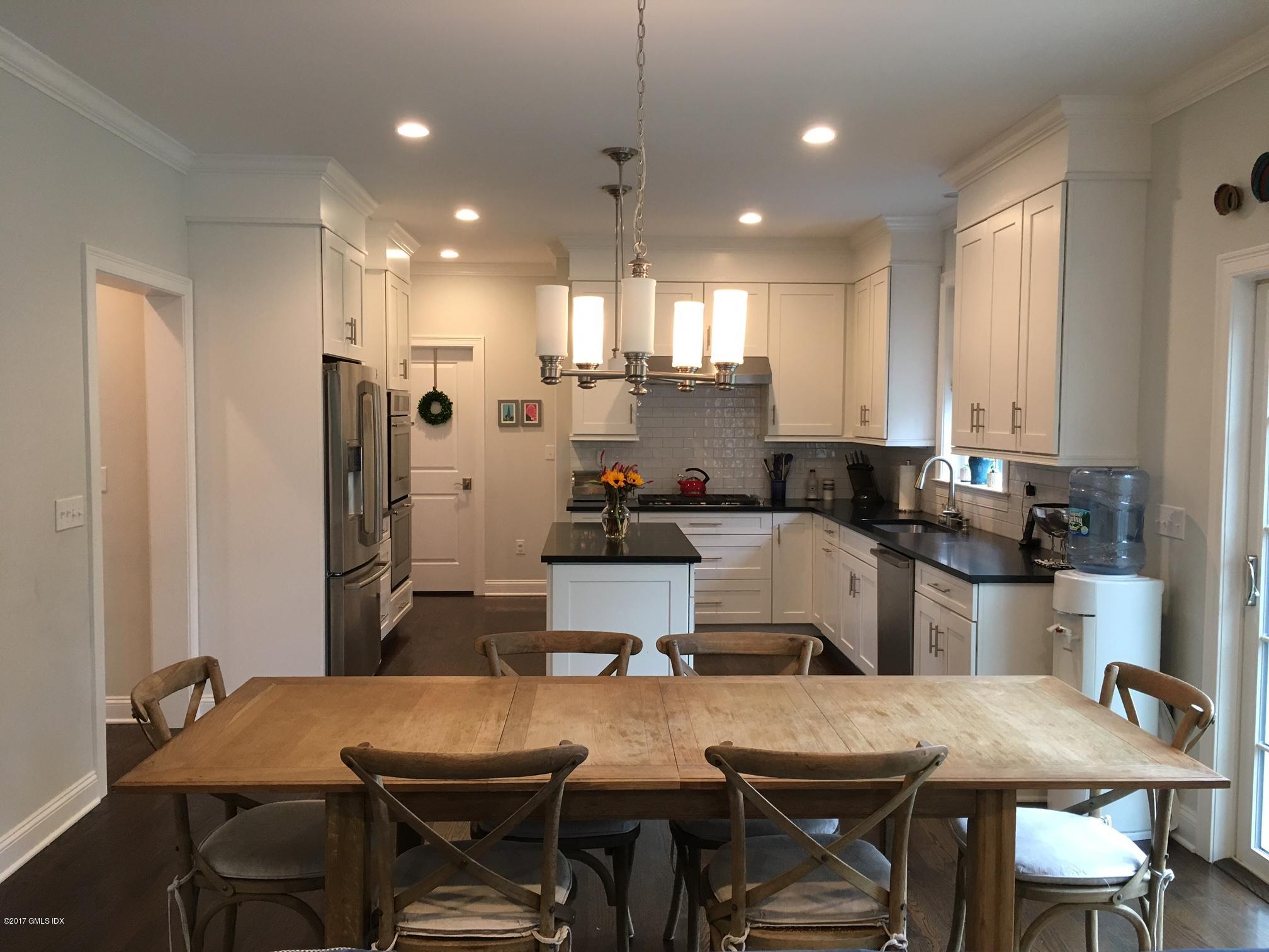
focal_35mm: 29
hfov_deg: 61.7
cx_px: 634
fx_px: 1063
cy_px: 476
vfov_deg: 48.2
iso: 100
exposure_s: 1/30
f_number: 2.2
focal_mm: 4.15
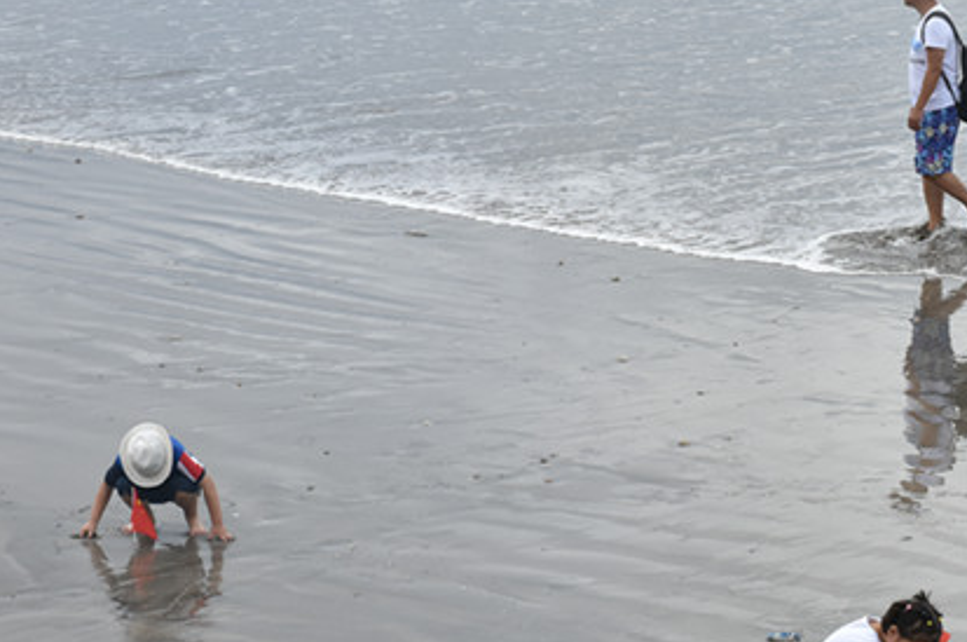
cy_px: 416
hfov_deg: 14.3
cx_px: 583
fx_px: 3862
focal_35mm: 144
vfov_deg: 9.5
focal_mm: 60
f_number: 9
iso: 800
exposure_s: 1/1250
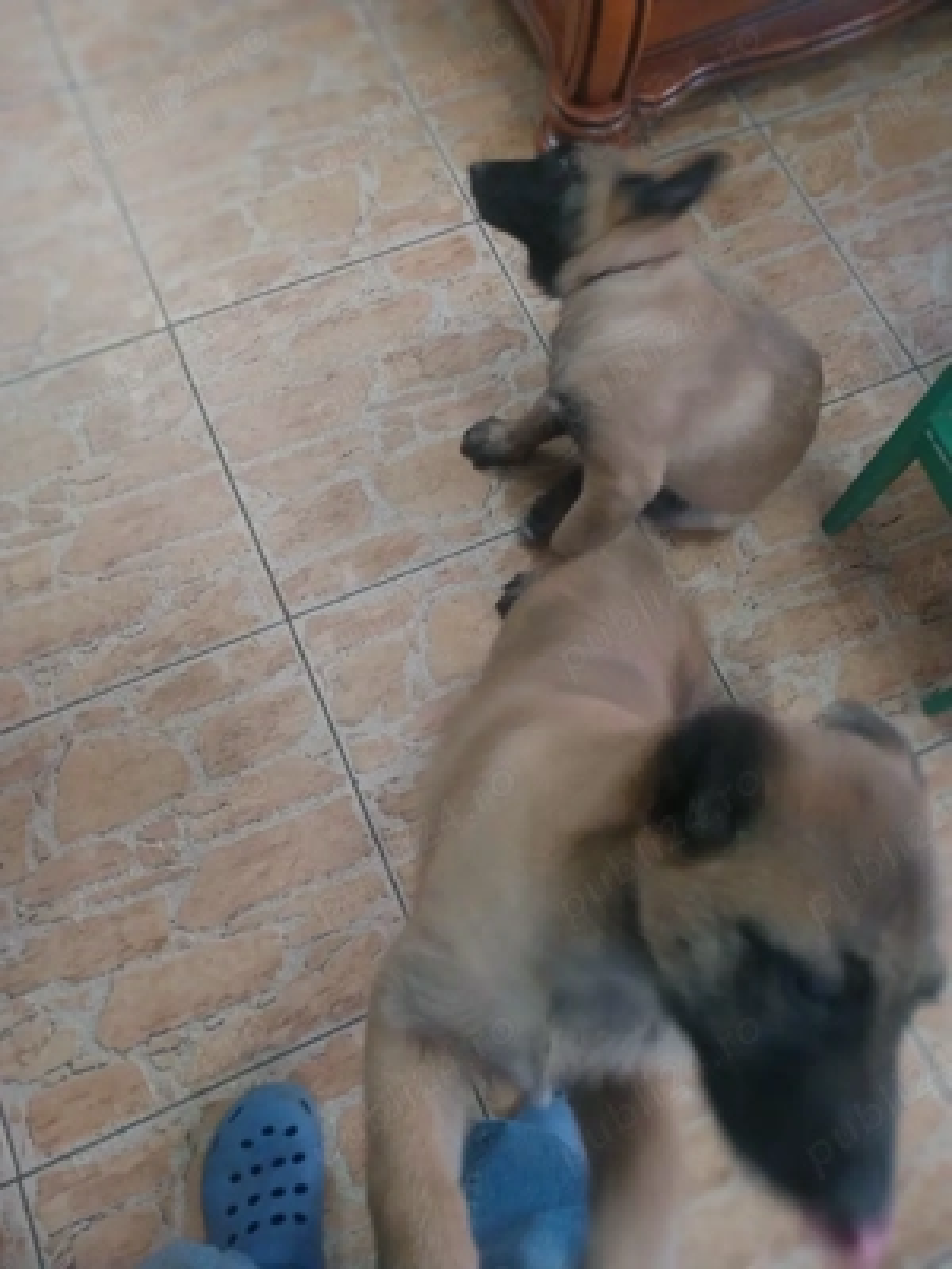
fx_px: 953
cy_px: 634
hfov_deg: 53.1
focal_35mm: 26
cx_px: 476
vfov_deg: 67.3
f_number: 1.8
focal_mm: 4
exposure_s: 1/17
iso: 250
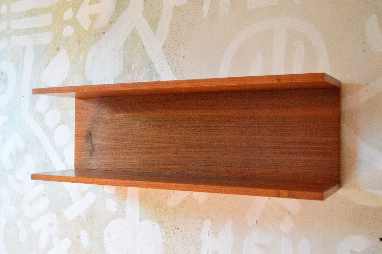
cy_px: 127
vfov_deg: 31.8
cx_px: 191
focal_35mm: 42
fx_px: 445
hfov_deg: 46.4
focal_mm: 28
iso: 800
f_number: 4.5
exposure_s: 1/8
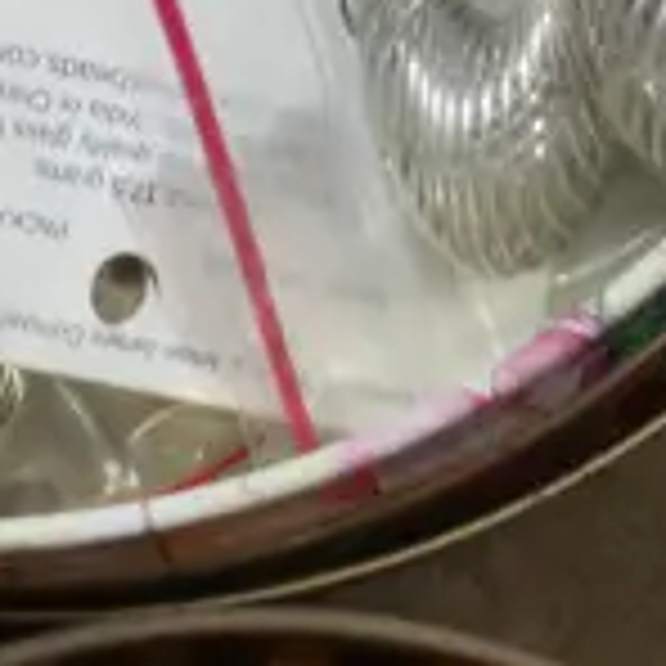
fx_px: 6138
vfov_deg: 6.2
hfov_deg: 5.9
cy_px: 371
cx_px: -976
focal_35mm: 282
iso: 400
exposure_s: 1/60
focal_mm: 23
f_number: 5.1
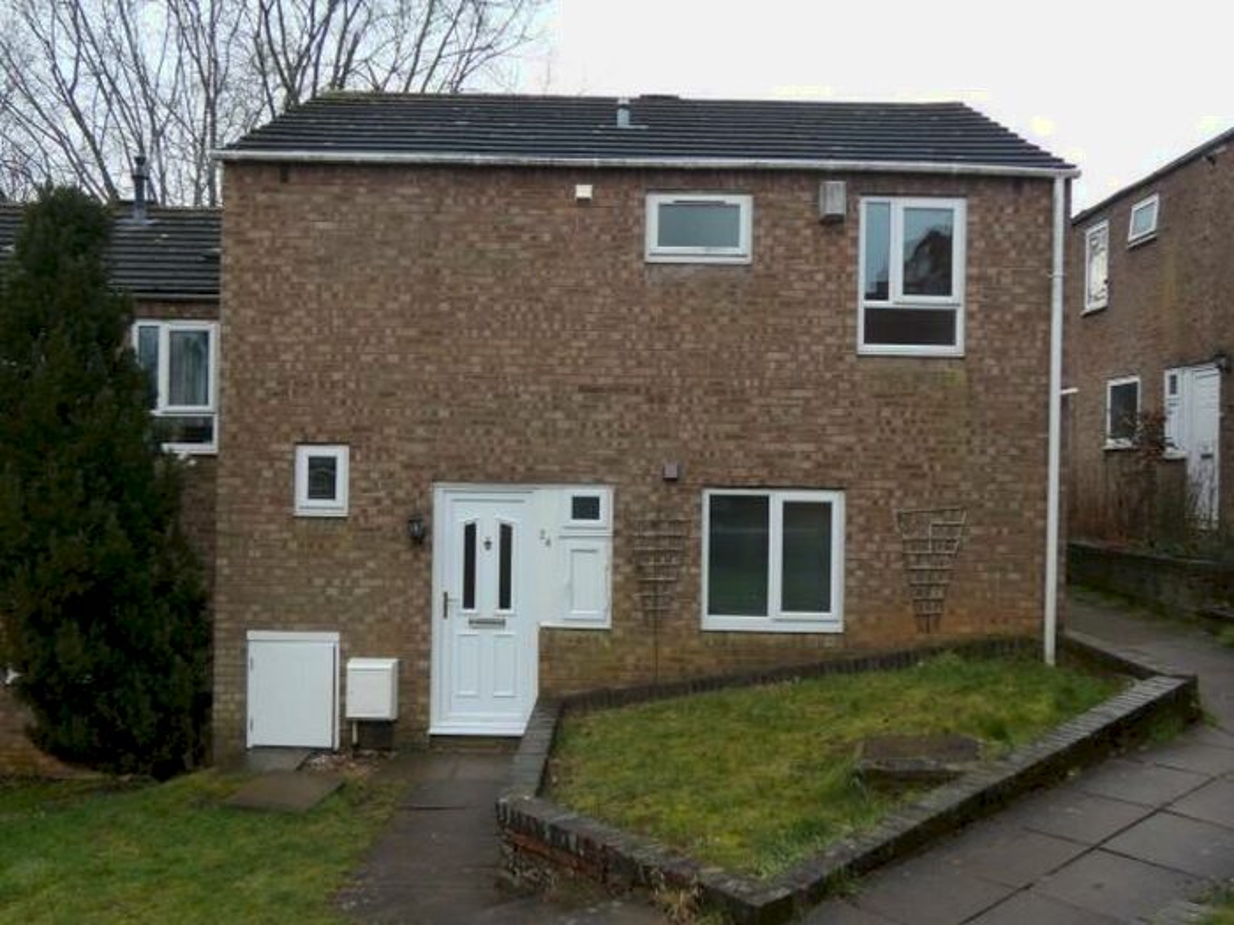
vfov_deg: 44.2
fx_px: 1141
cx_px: 617
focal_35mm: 32
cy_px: 462
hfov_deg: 56.8
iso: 80
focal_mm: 5.8
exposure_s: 1/125
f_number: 3.4
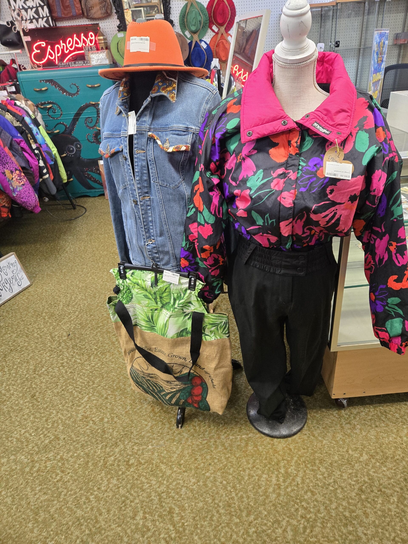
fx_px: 361
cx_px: 204
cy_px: 272
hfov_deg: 58.9
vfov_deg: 73.9
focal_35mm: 23
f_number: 1.8
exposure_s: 1/120
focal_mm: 5.4
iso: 320
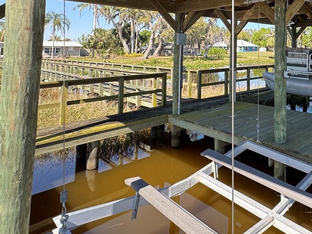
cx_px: 282
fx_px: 261
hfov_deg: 53.8
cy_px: 31
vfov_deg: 44.6
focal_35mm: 29
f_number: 2.2
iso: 40
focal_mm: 2.22
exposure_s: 1/356
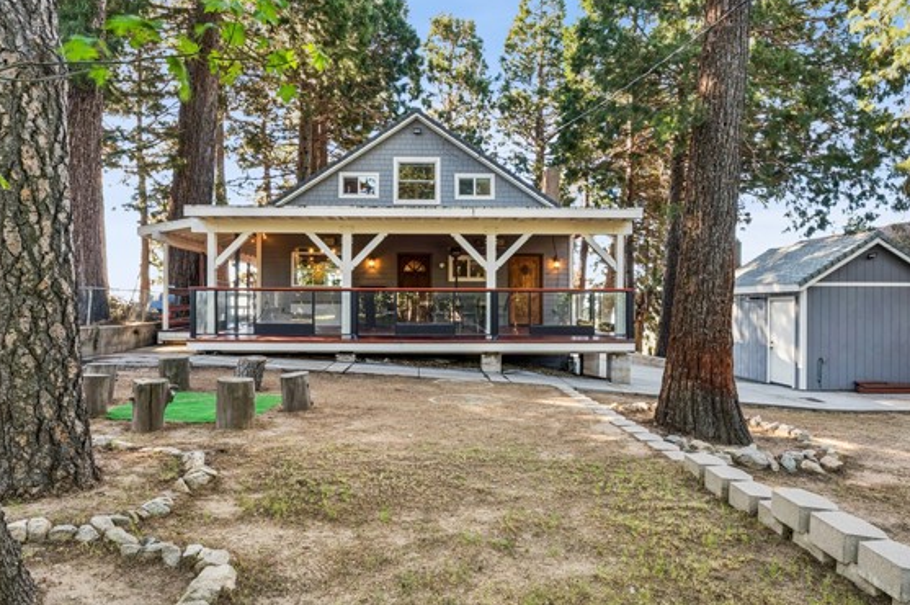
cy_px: 302
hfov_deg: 75.4
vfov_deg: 54.5
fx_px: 587
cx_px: 413
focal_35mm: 23
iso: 100
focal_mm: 20.2
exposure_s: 1
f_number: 22
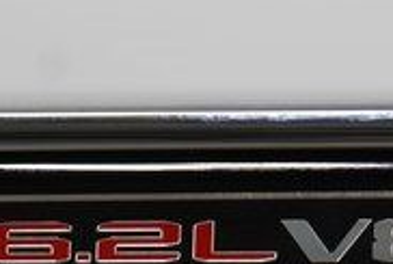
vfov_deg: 3.7
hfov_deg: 5.6
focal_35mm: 369
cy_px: 263
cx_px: 205
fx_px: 4035
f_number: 5.6
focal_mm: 70
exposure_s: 1/125
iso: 1600
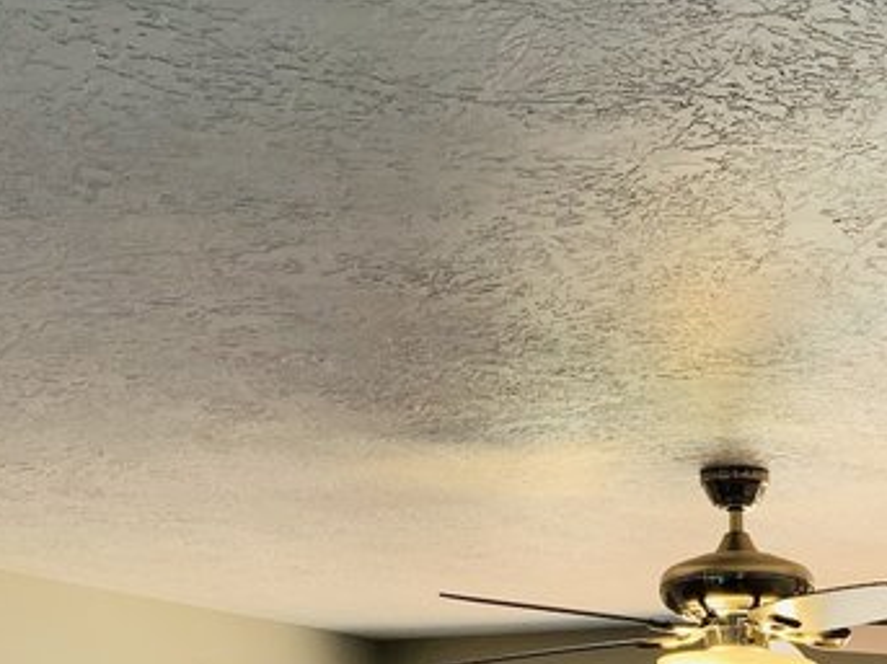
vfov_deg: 15.2
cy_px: 943
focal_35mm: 91
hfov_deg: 21.0
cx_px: 833
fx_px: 2331
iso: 50
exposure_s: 1/120
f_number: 1.8
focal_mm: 4.25
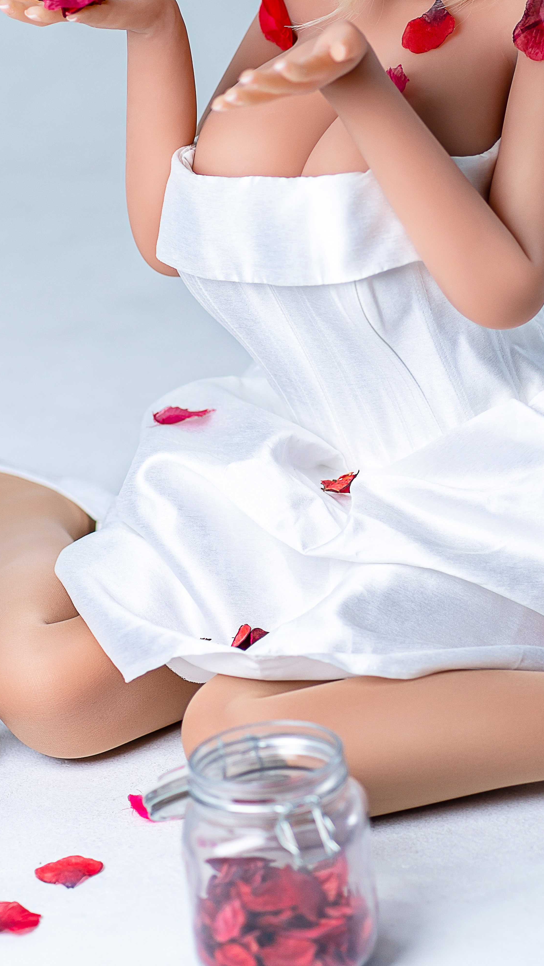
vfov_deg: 12.1
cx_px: 436
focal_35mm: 178
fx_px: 4564
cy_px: 245
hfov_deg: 6.8
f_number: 1.8
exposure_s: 1/100
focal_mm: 85
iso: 100
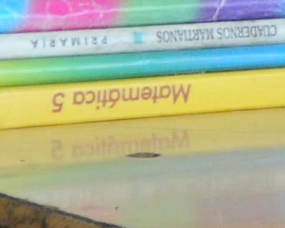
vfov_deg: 1.7
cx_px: 970
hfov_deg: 2.1
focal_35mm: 925
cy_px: -374
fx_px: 7802
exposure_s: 1/160
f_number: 5
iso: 1600
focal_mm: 82
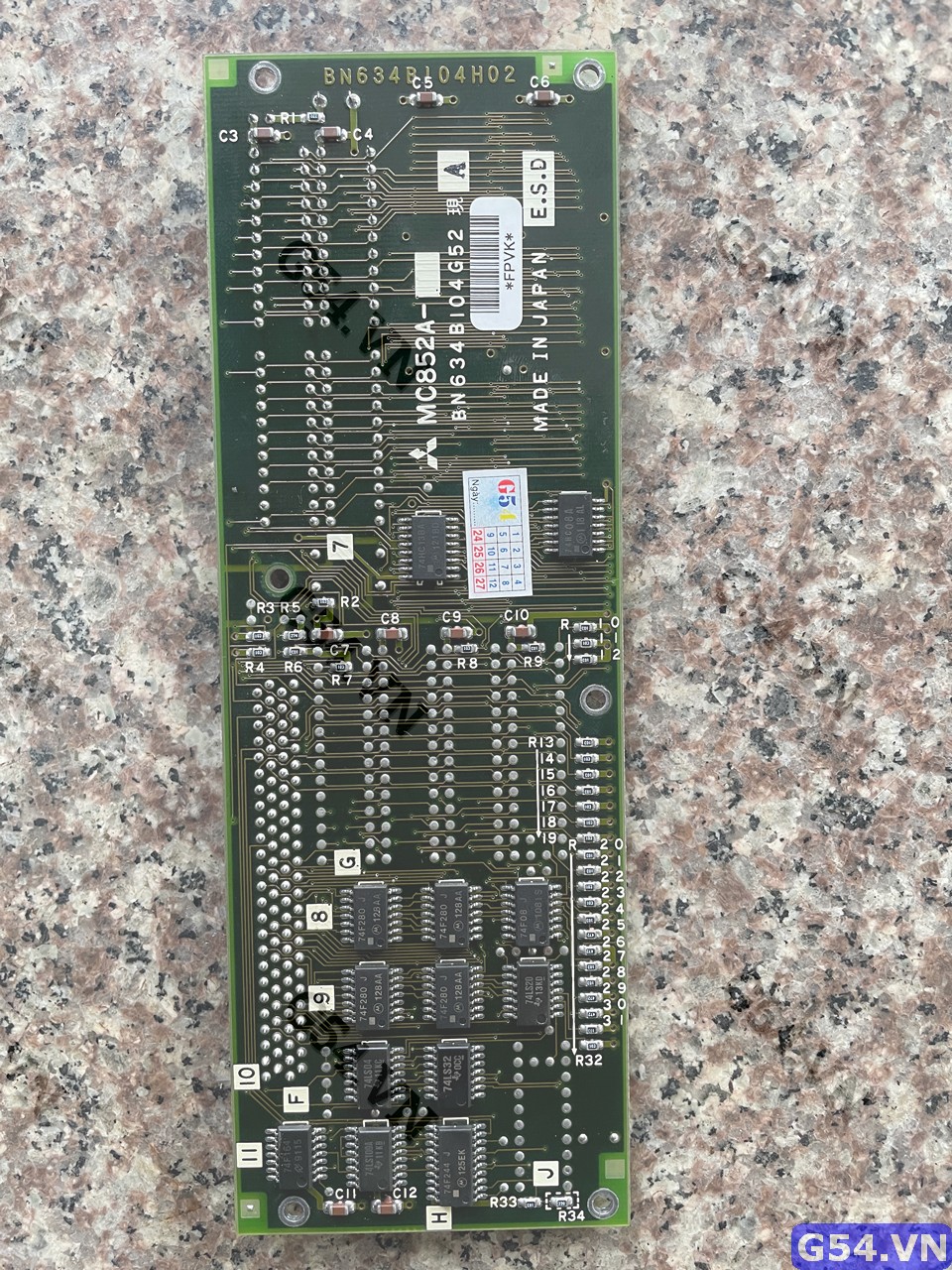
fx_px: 953
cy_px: 635
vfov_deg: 67.3
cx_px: 476
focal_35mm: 26
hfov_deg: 53.1
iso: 125
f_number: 1.6
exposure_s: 1/60
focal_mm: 4.2
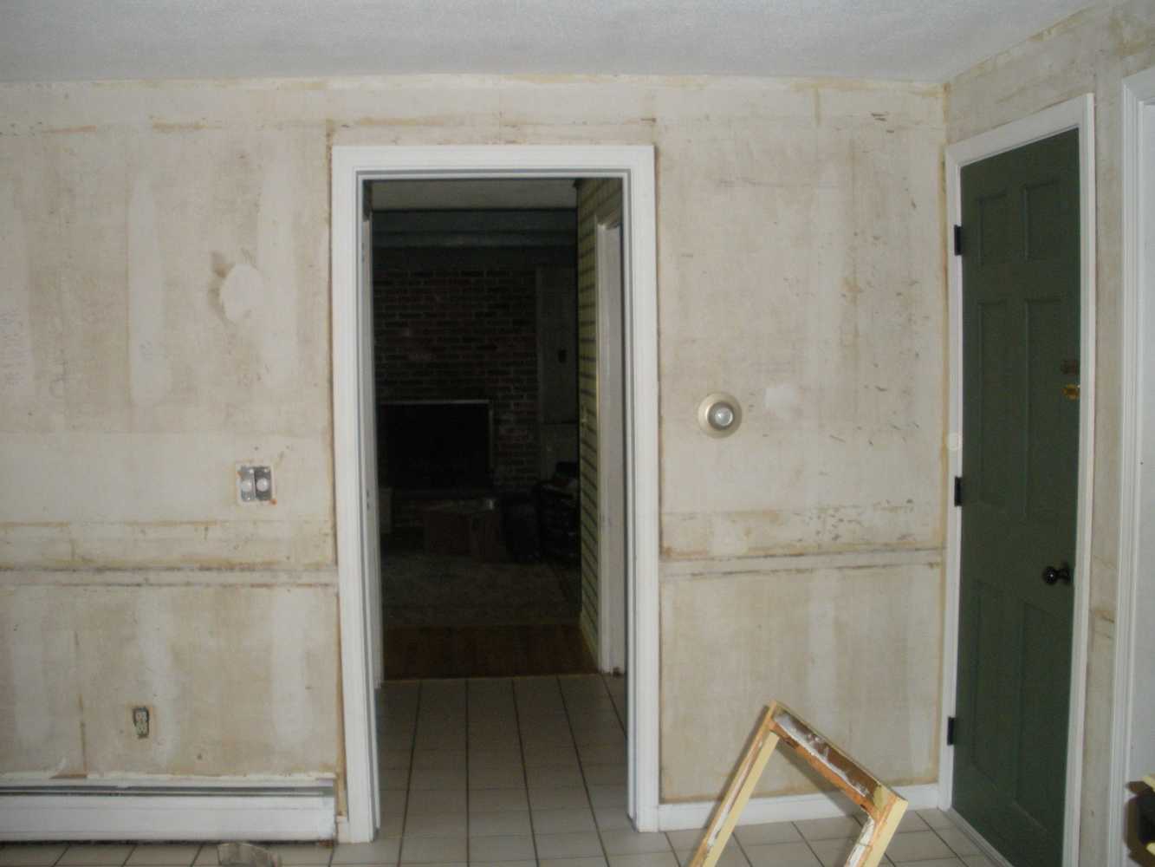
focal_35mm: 36
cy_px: 434
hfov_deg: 51.4
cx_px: 578
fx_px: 1201
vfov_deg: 39.7
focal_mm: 6.3
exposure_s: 1/60
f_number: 3.5
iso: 273
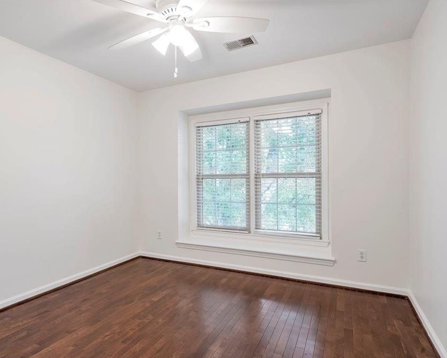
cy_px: 182
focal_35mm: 22
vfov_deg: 63.1
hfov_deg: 74.1
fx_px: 291
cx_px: 176
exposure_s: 1/4
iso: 320
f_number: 8
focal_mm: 19
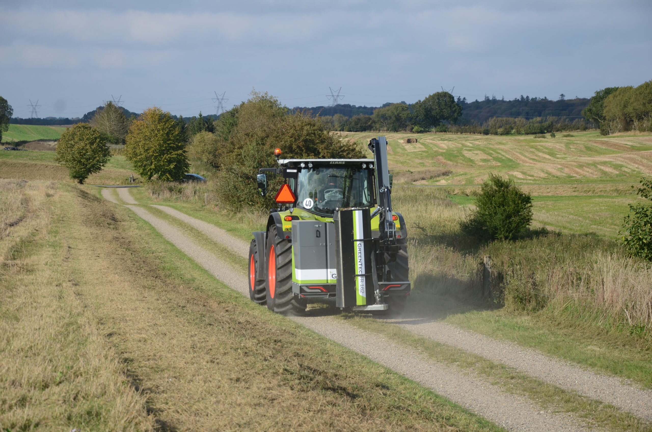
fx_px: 1681
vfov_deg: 14.6
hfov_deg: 22.0
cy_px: 216
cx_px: 326
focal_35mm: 93
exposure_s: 1/500
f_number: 5.3
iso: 100
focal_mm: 62
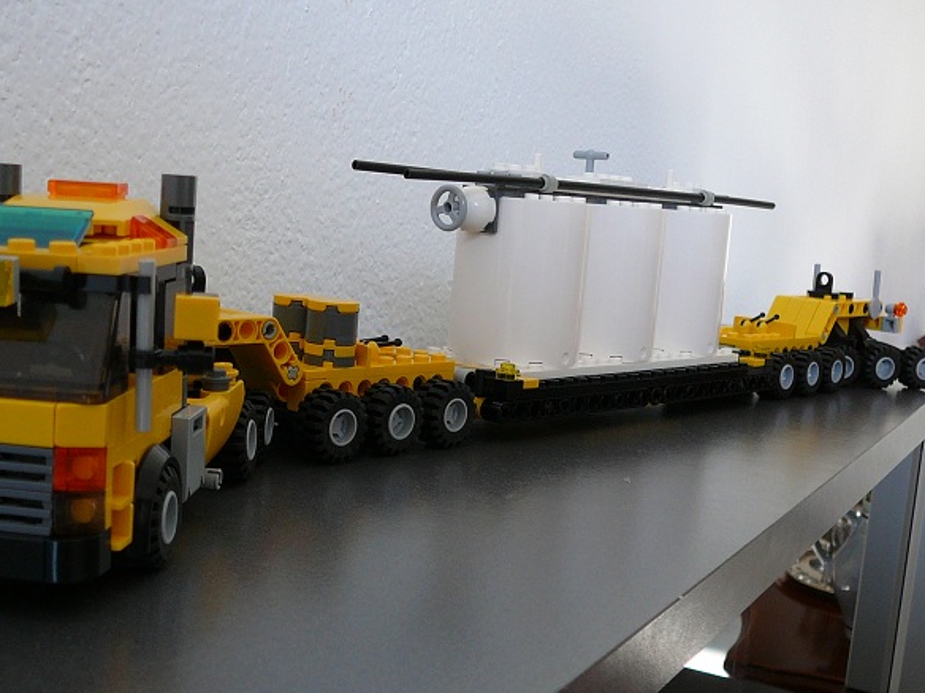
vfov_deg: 31.5
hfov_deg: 41.1
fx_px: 1229
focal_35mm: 46
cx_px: 377
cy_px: 372
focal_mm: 5.2
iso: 100
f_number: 2.8
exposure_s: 1/50
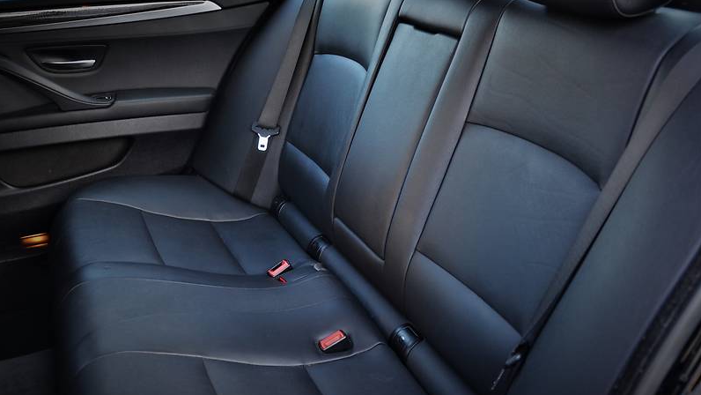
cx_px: 350
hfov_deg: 49.4
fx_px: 762
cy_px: 175
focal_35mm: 41
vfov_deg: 29.0
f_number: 4
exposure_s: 1/60
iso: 720
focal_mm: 26
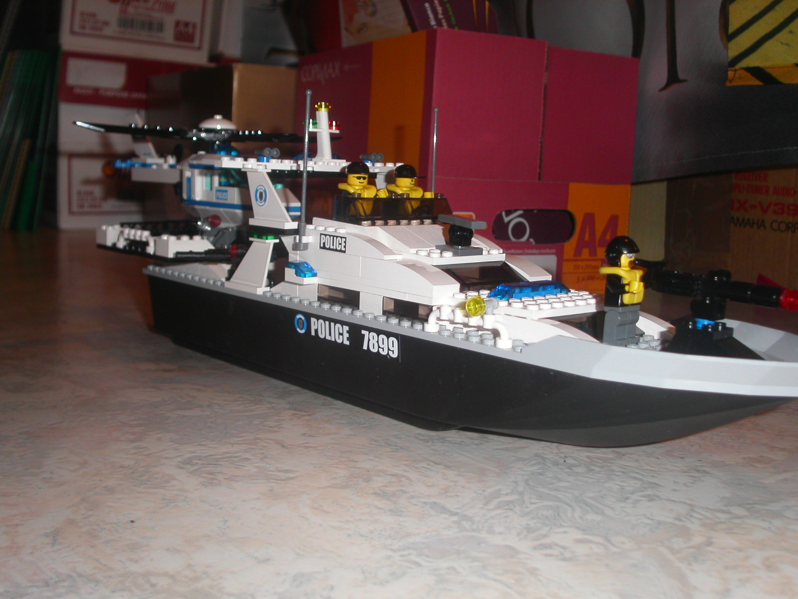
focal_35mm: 38
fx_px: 876
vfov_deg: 37.7
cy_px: 300
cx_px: 399
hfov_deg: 49.0
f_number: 2.8
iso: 100
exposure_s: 1/30
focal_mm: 7.8
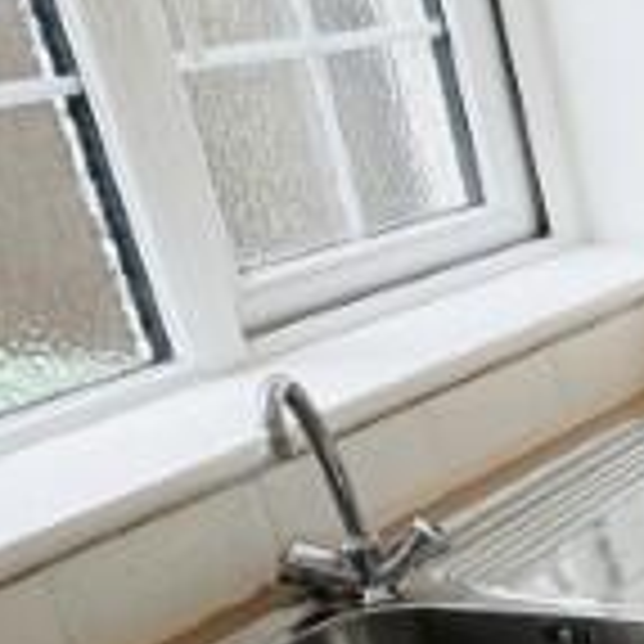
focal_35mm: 74
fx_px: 1558
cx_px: 1398
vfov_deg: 23.0
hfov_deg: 16.1
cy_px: 527
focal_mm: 2.22
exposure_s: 1/99
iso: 40
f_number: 2.2
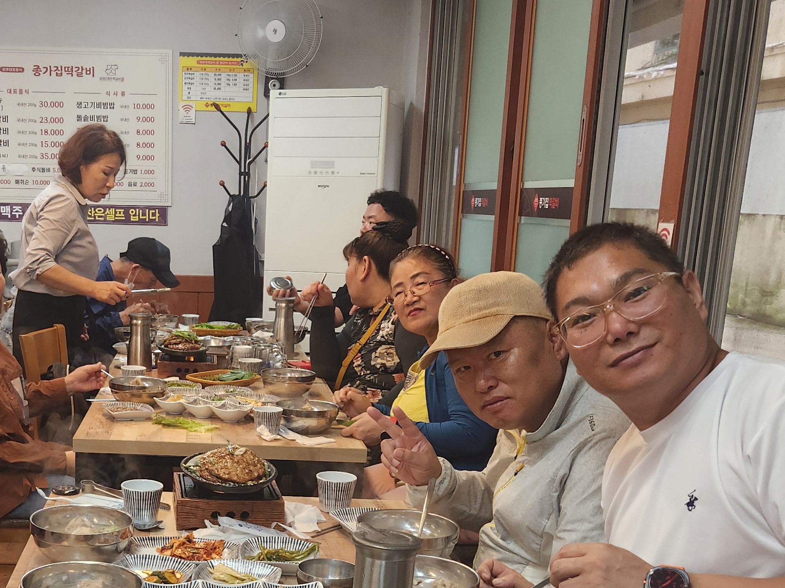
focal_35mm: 49
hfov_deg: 37.9
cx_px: 194
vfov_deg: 29.1
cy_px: 456
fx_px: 1111
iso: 125
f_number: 1.8
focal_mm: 5.4
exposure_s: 1/120
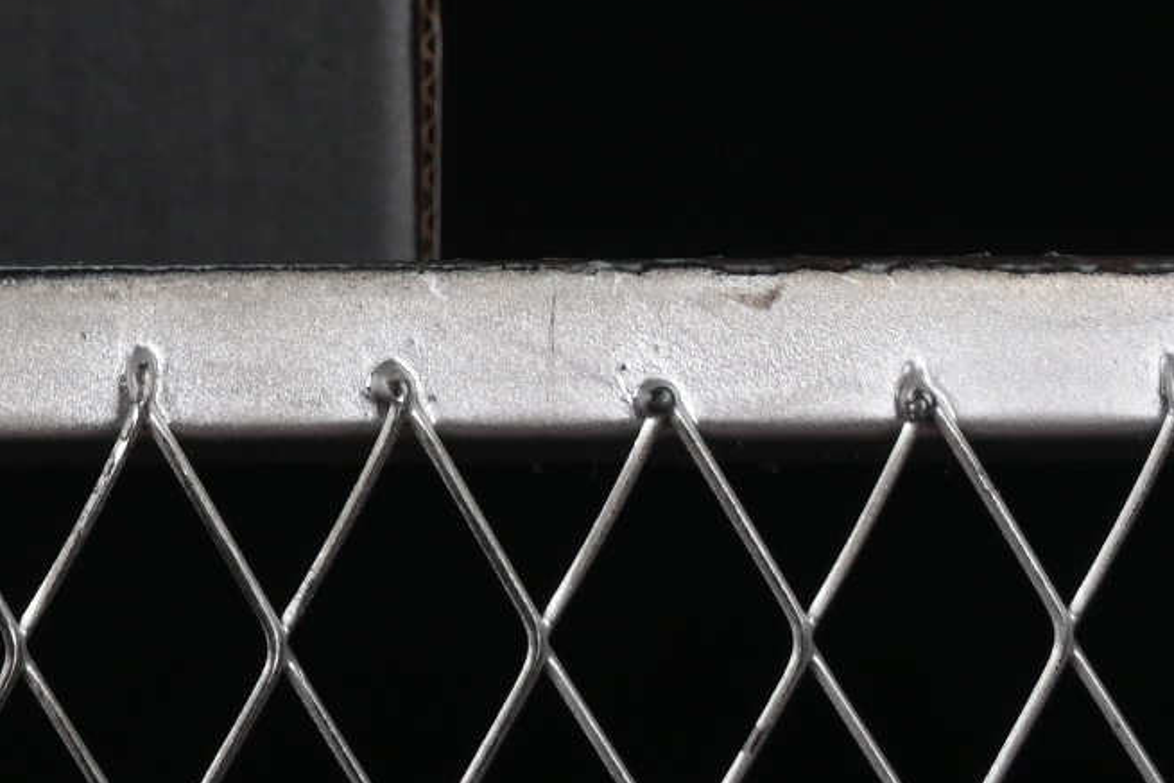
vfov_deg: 4.4
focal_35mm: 306
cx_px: -919
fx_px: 9981
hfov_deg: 6.6
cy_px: -760
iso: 160
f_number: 7.1
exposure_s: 1/160
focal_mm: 48
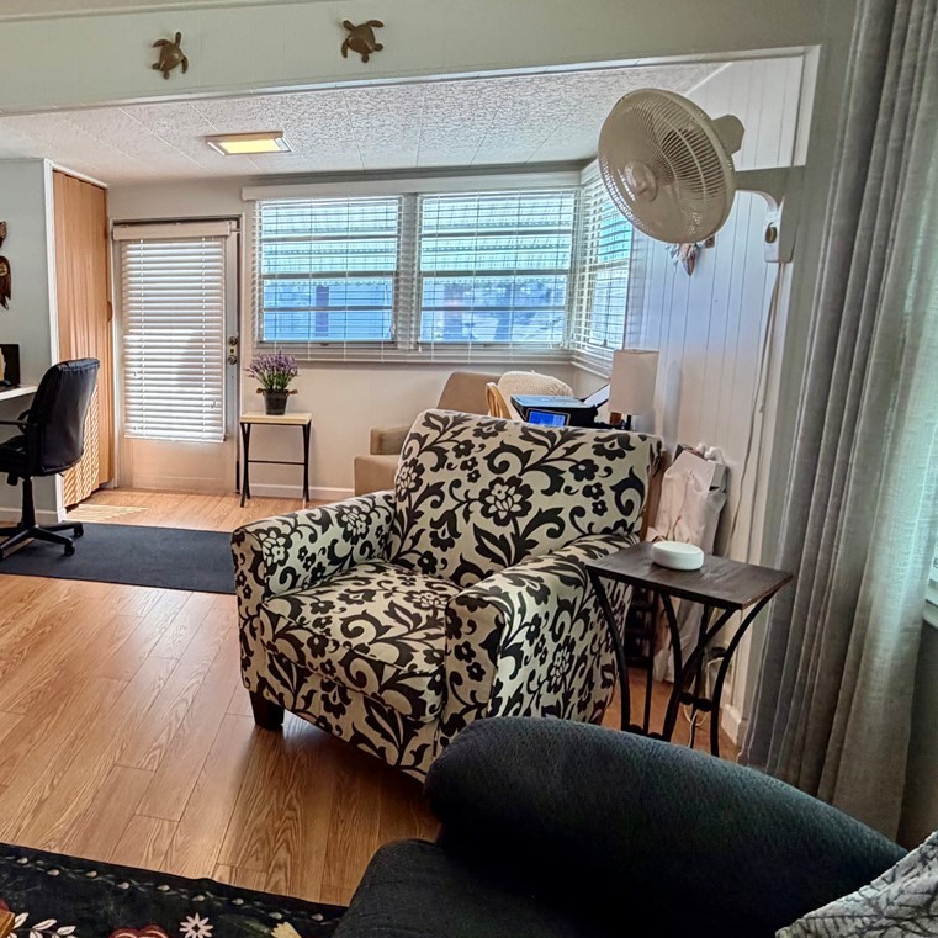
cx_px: 179
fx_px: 797
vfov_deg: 60.9
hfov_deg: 56.2
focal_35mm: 26
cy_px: 435
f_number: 2.2
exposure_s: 1/60
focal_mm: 2.22
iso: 200
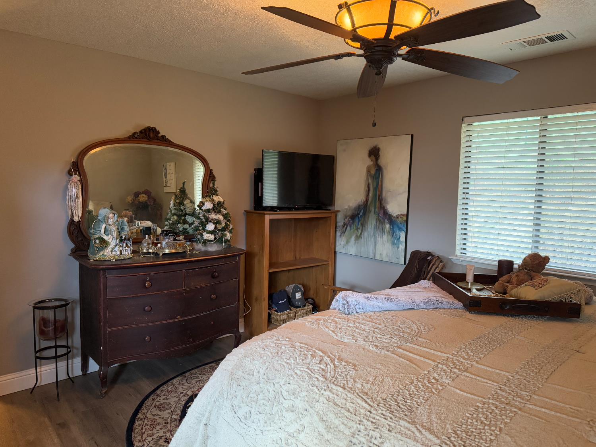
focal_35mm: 24
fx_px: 413
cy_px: 224
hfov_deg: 71.6
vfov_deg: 56.8
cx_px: 298
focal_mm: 6.76
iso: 640
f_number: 1.78
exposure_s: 1/40
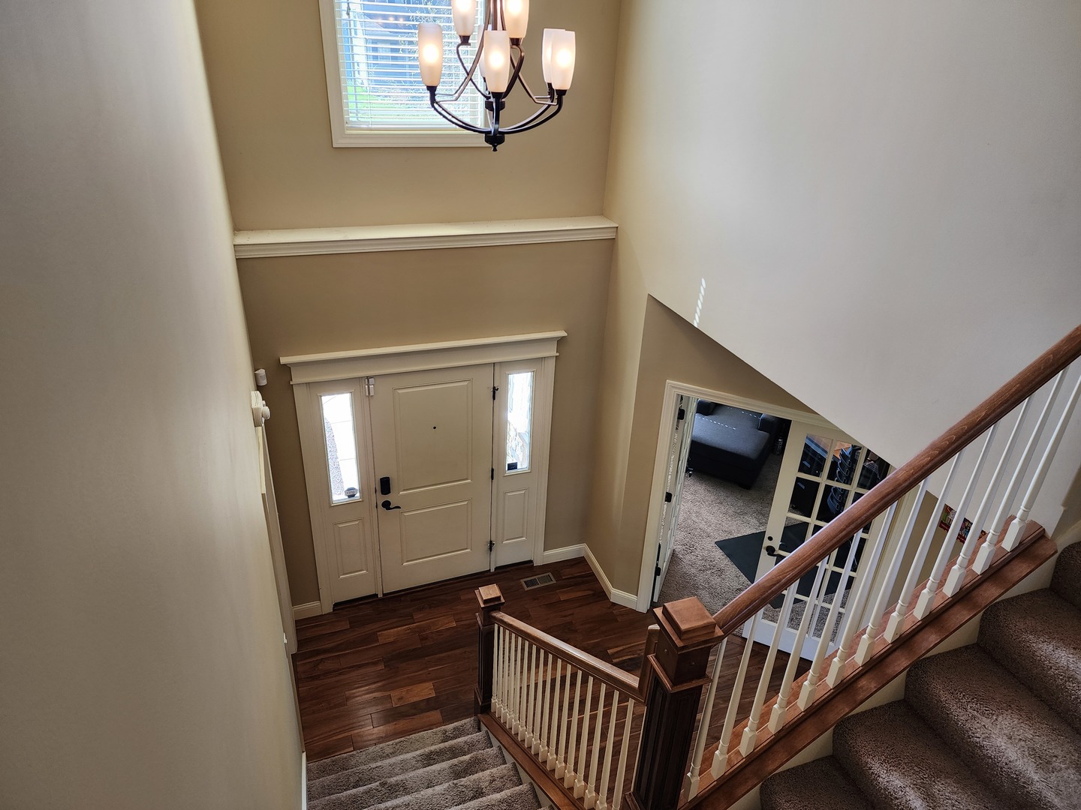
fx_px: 718
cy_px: 405
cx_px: 540
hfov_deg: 73.9
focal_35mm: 23
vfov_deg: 58.9
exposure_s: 1/120
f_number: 1.8
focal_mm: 6.4
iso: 100
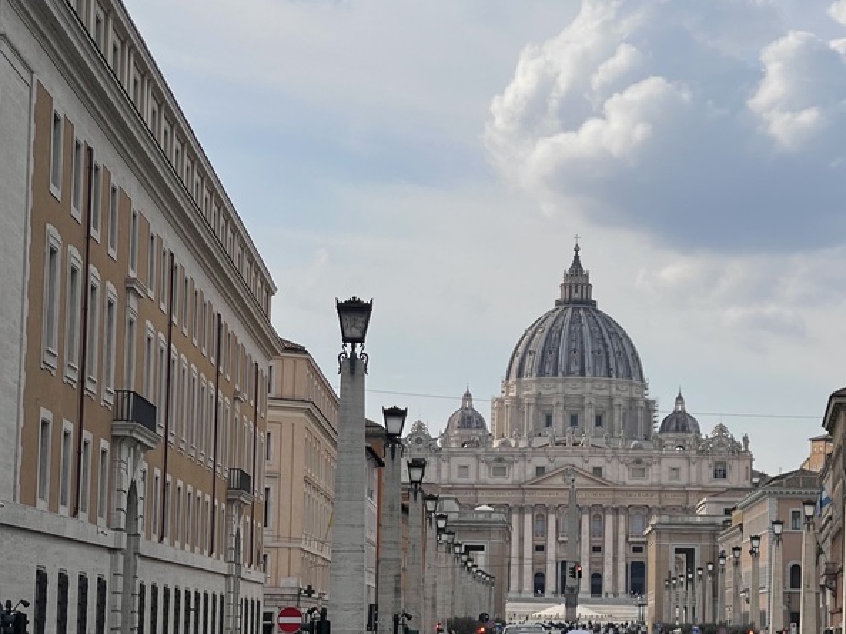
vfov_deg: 13.7
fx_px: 2638
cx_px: 579
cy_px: 307
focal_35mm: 108
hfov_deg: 18.2
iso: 20
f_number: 2.2
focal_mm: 7.5
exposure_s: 1/2660
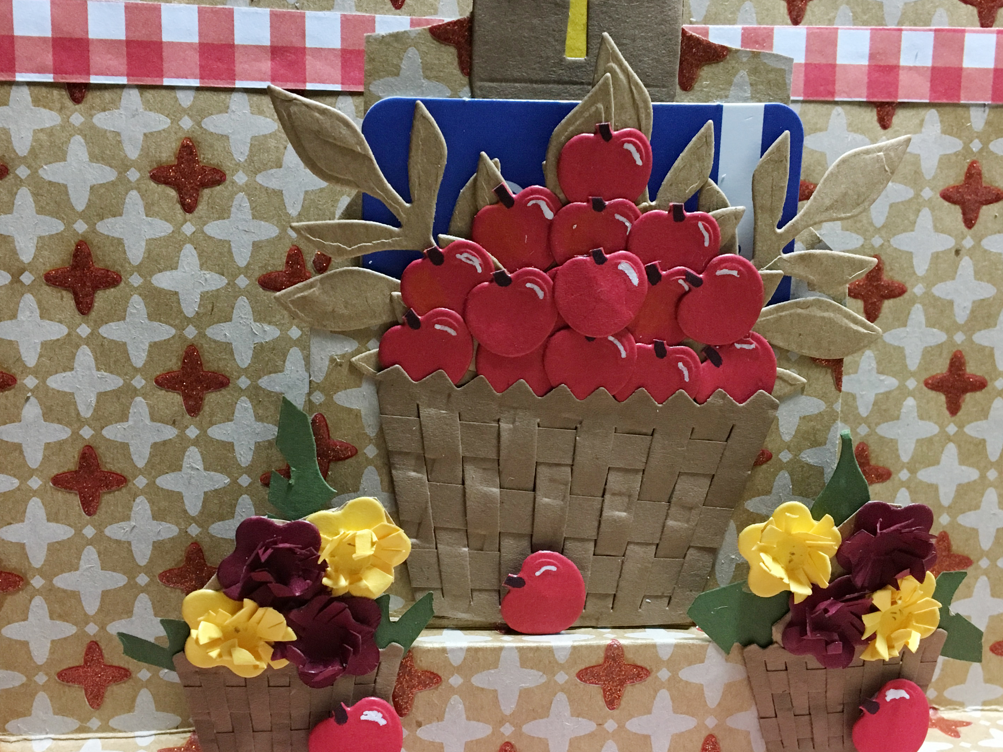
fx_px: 1188
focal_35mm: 41
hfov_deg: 45.8
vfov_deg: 35.1
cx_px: 507
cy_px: 401
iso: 125
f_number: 2.2
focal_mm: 4.15
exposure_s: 1/30
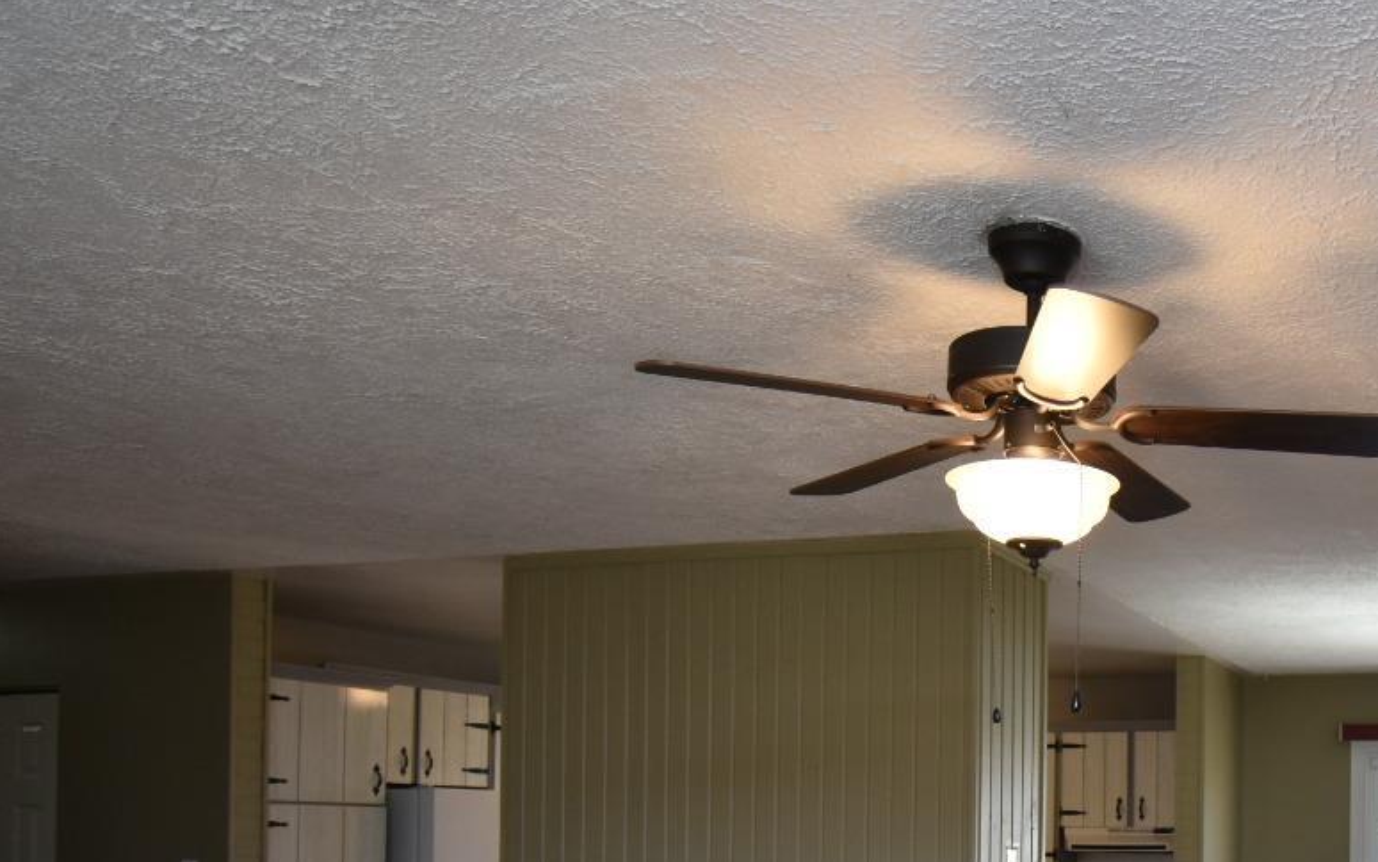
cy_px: 837
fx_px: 1202
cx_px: 1209
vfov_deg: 36.0
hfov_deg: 53.2
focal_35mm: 32
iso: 400
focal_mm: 10
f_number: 4.8
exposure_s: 1/90
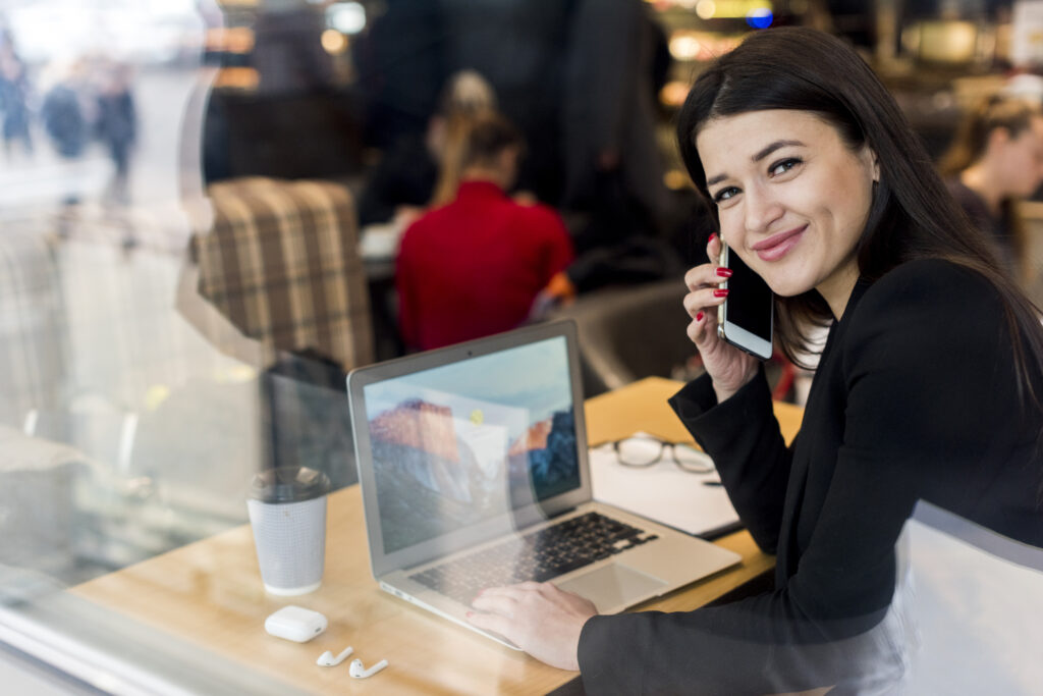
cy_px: 348
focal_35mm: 50
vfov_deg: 27.0
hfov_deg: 39.6
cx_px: 522
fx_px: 1449
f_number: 2.5
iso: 320
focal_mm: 50
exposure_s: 1/160
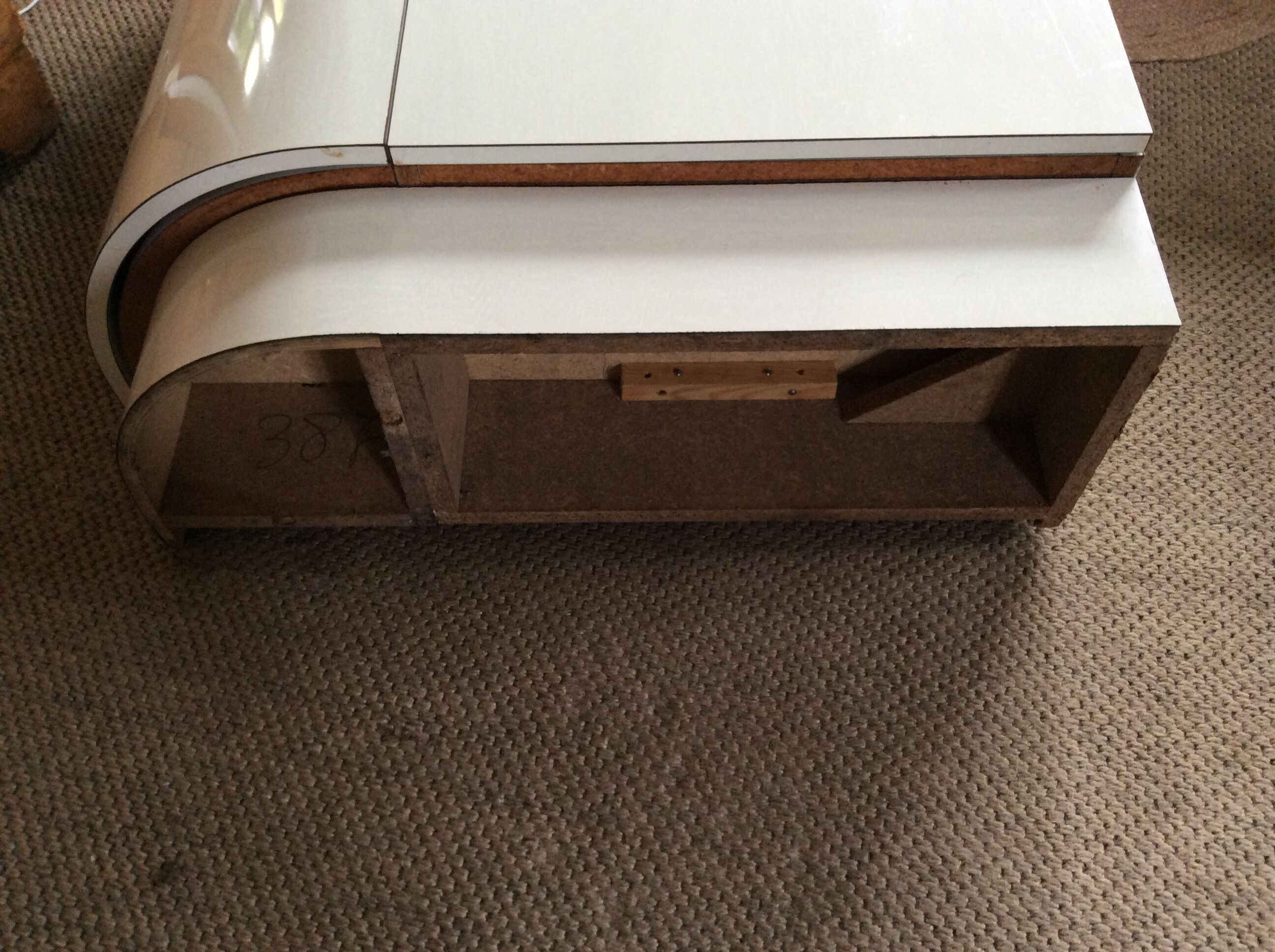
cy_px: 476
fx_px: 1177
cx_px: 638
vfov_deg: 44.1
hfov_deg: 56.9
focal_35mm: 32
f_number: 2.4
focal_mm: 3.3
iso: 125
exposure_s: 1/25
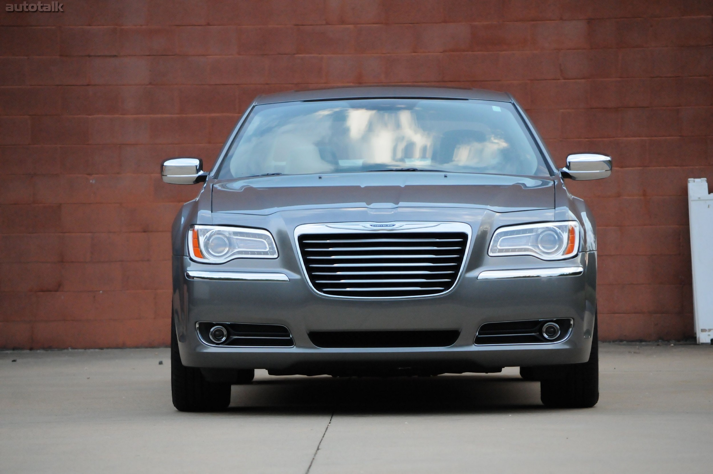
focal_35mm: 183
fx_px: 3620
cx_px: 356
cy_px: 237
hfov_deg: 11.2
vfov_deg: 7.5
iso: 2000
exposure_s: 1/400
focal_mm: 122
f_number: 5.6
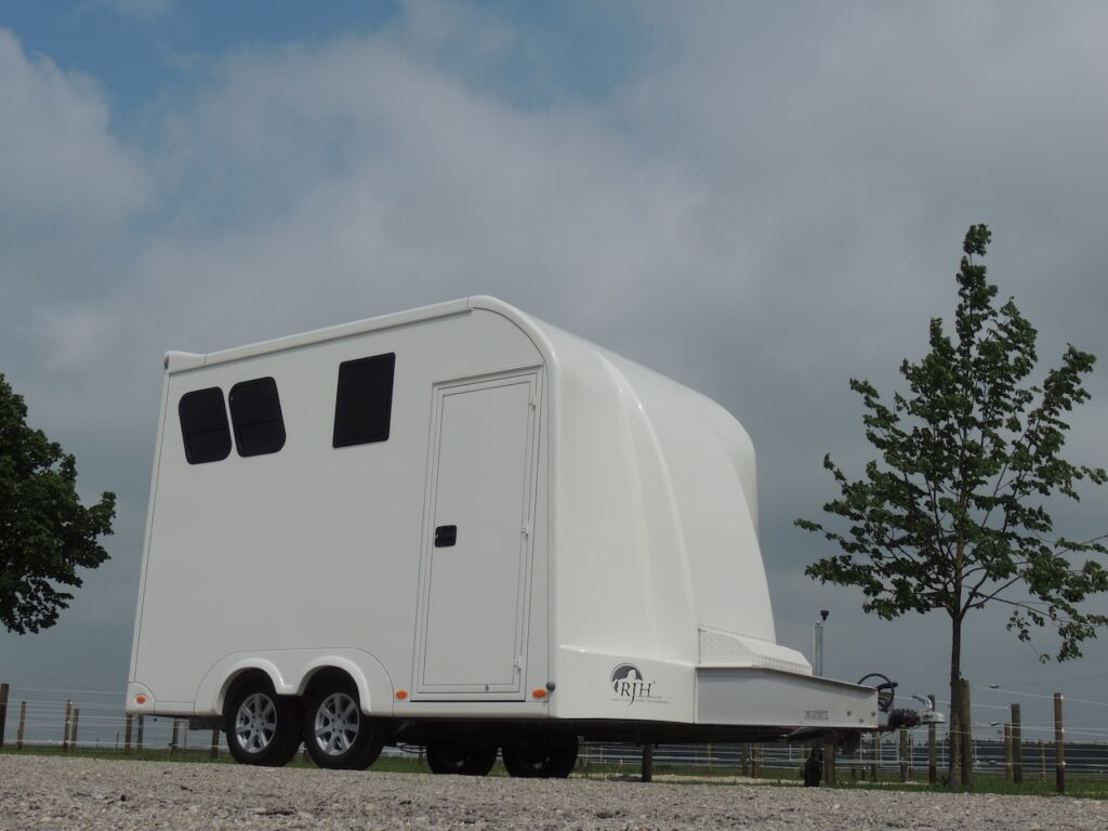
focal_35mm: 47
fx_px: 1504
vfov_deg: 30.9
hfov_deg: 40.4
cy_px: 416
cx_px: 554
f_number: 5.5
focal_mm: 8.3
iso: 100
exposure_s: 1/1600
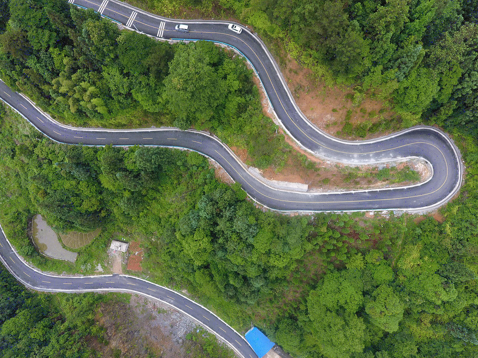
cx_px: 239
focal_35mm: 20
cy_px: 179
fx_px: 276
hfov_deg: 81.7
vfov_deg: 66.0
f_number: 2.8
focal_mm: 3.61
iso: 100
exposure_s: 1/225
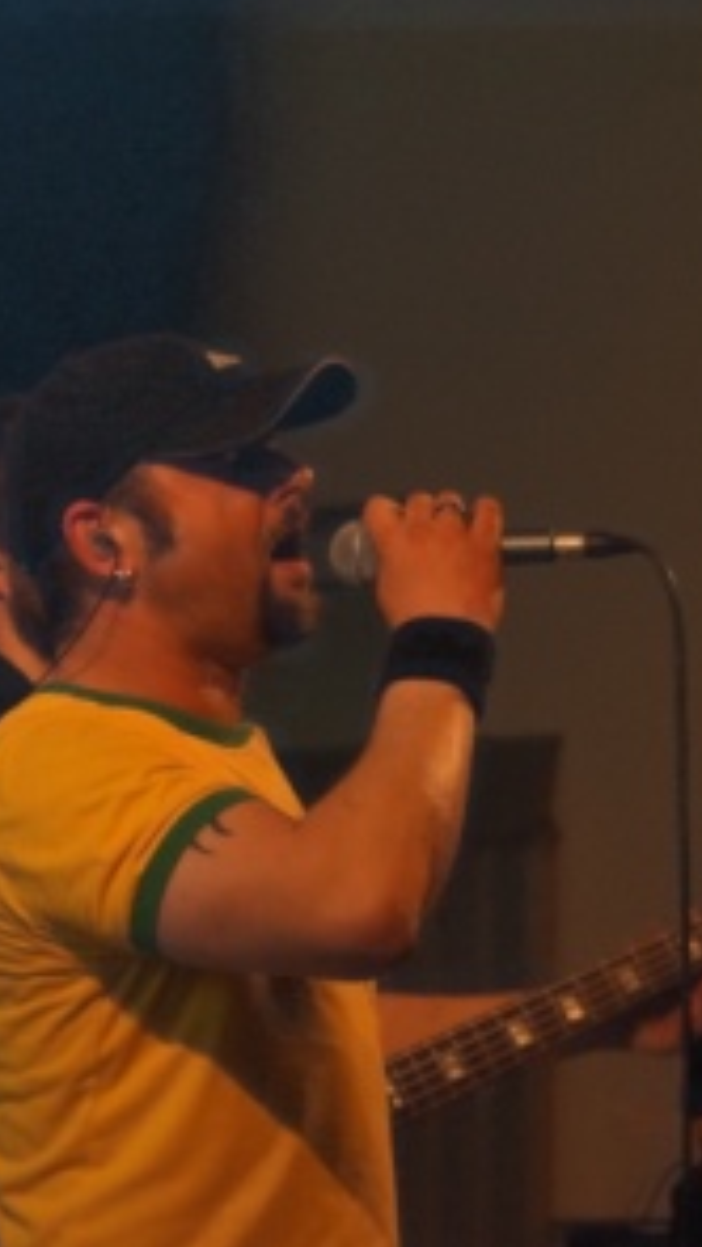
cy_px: 621
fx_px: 5525
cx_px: 292
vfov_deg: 12.9
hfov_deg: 7.3
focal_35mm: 167
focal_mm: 70
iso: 4000
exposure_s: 1/125
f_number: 5
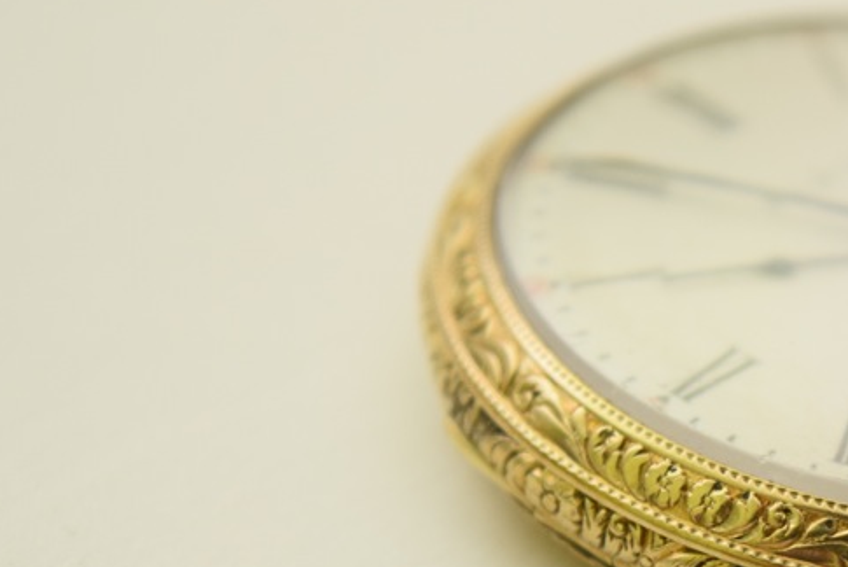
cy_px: 561
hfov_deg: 12.0
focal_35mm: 170
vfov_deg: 8.0
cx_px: 806
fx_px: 4007
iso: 800
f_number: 5.6
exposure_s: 1/80
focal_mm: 55
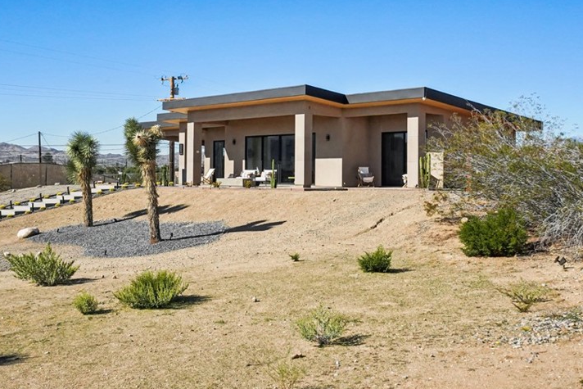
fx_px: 745
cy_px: 159
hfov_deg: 42.7
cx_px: 264
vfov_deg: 29.2
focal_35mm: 46
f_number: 16
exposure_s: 1/4000
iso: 3200
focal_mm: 32
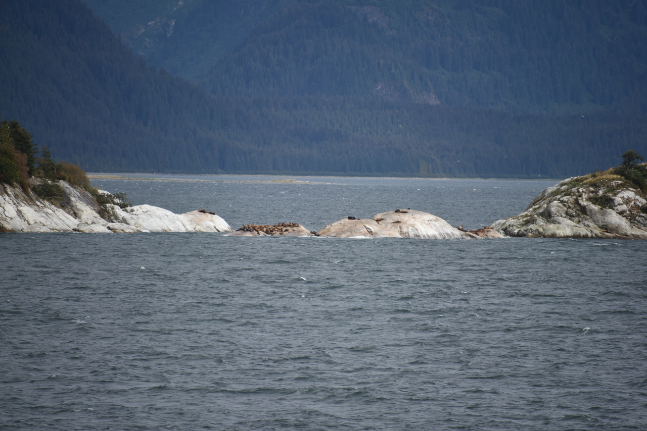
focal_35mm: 300
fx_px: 5393
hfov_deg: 6.9
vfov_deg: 4.6
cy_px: 216
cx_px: 324
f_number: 5.6
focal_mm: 300
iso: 110
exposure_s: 1/640
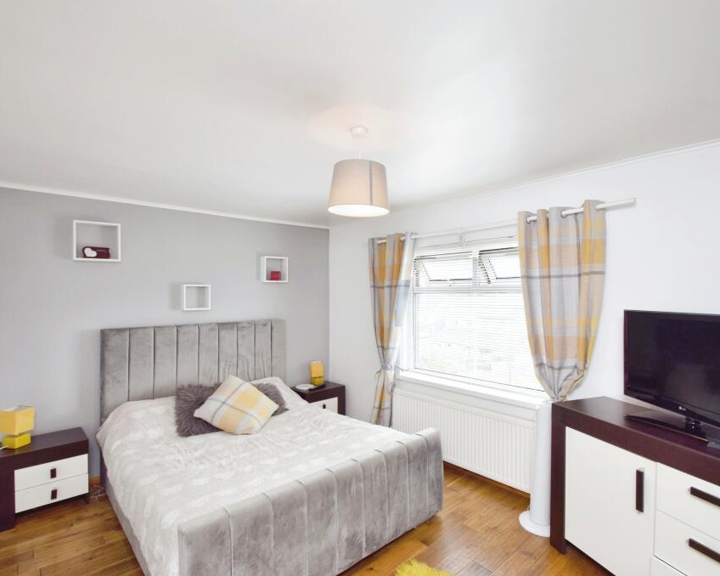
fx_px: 362
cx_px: 386
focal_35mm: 17
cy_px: 288
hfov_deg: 89.5
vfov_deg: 77.0
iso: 200
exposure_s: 1/30
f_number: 8
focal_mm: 10
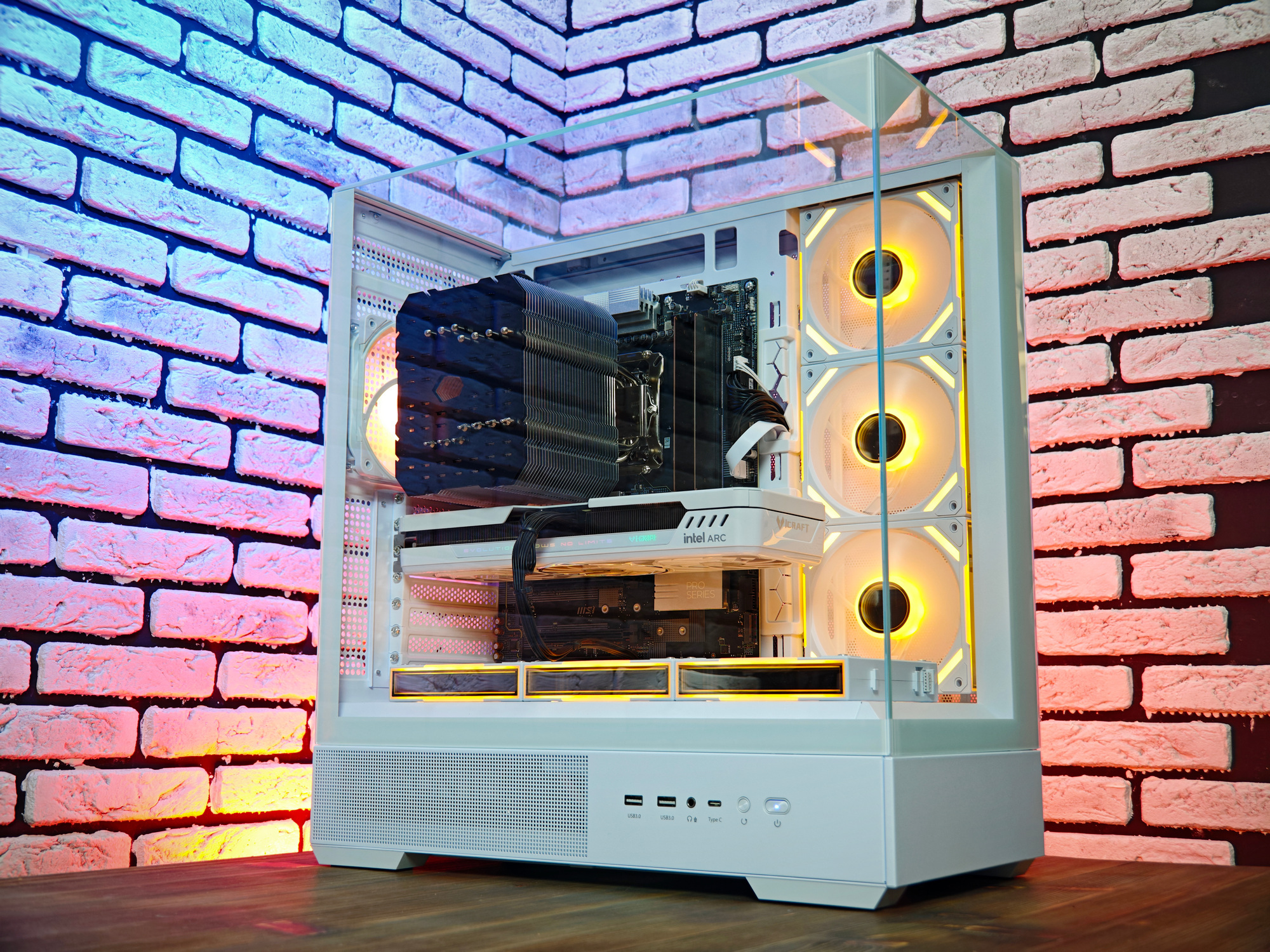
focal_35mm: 23
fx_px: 844
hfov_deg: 73.9
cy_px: 476
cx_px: 635
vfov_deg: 58.9
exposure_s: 1/40
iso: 320
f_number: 4
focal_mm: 8.72
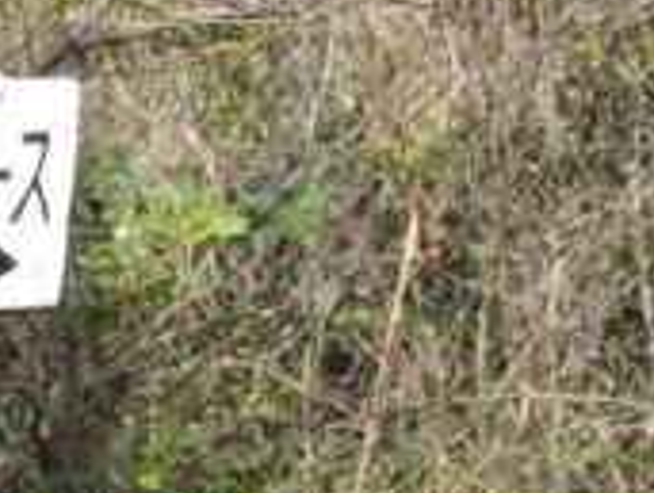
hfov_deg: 8.8
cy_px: 183
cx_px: -252
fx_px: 4184
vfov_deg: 6.7
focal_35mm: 221
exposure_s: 1/500
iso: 100
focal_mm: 6.2
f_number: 2.8
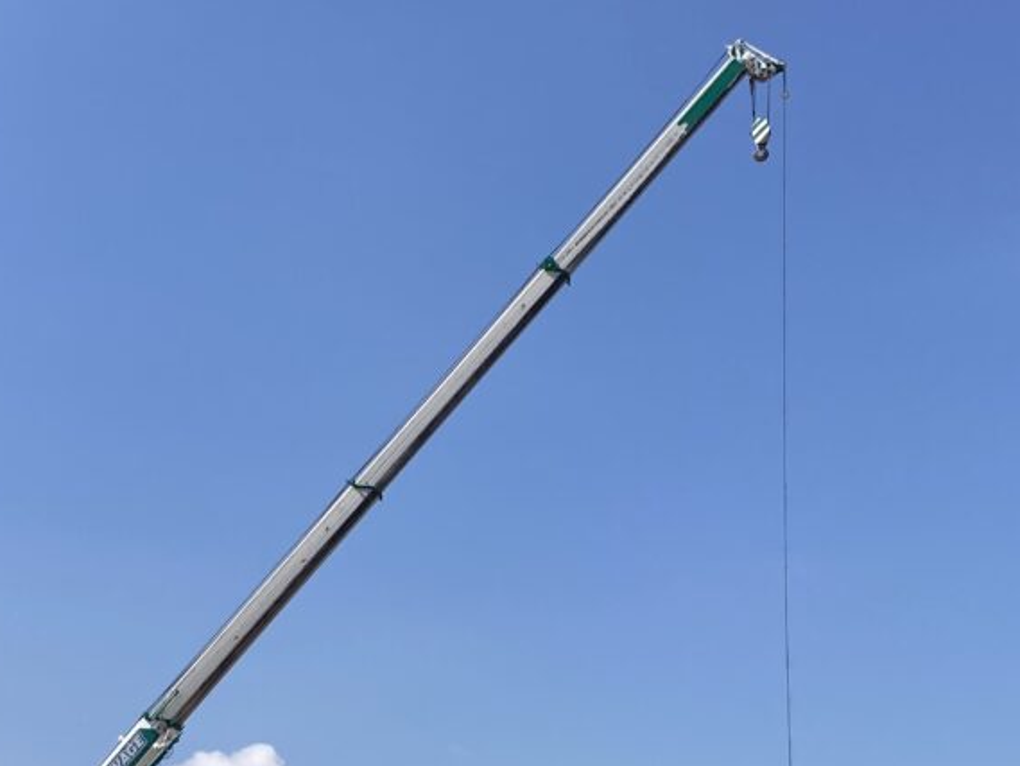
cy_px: 569
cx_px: 520
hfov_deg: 30.7
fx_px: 1857
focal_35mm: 63
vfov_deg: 23.1
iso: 25
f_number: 1.8
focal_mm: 3.99
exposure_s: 1/3003
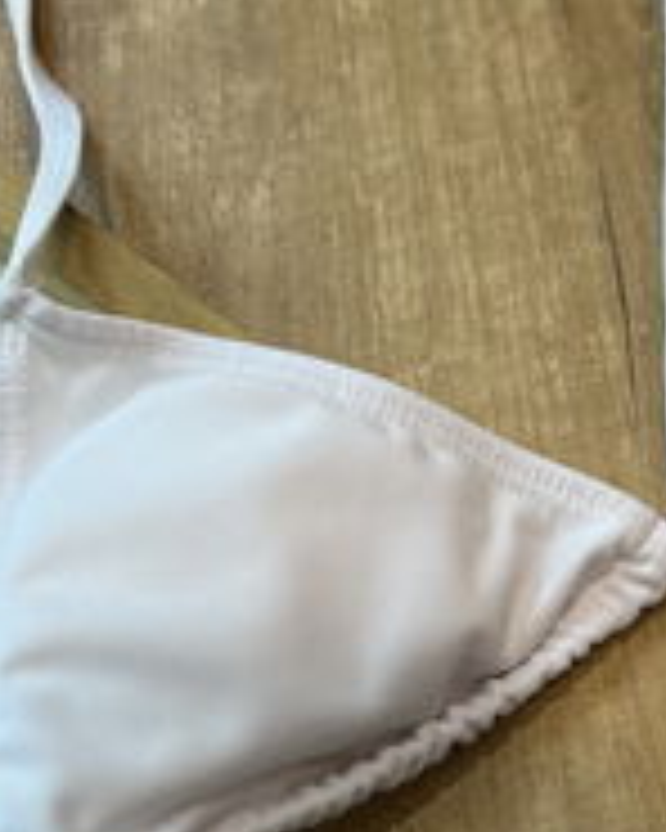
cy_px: 618
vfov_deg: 25.8
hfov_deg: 20.3
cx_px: 675
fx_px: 1799
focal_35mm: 73
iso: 32
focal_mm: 5.1
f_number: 1.6
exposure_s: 1/104
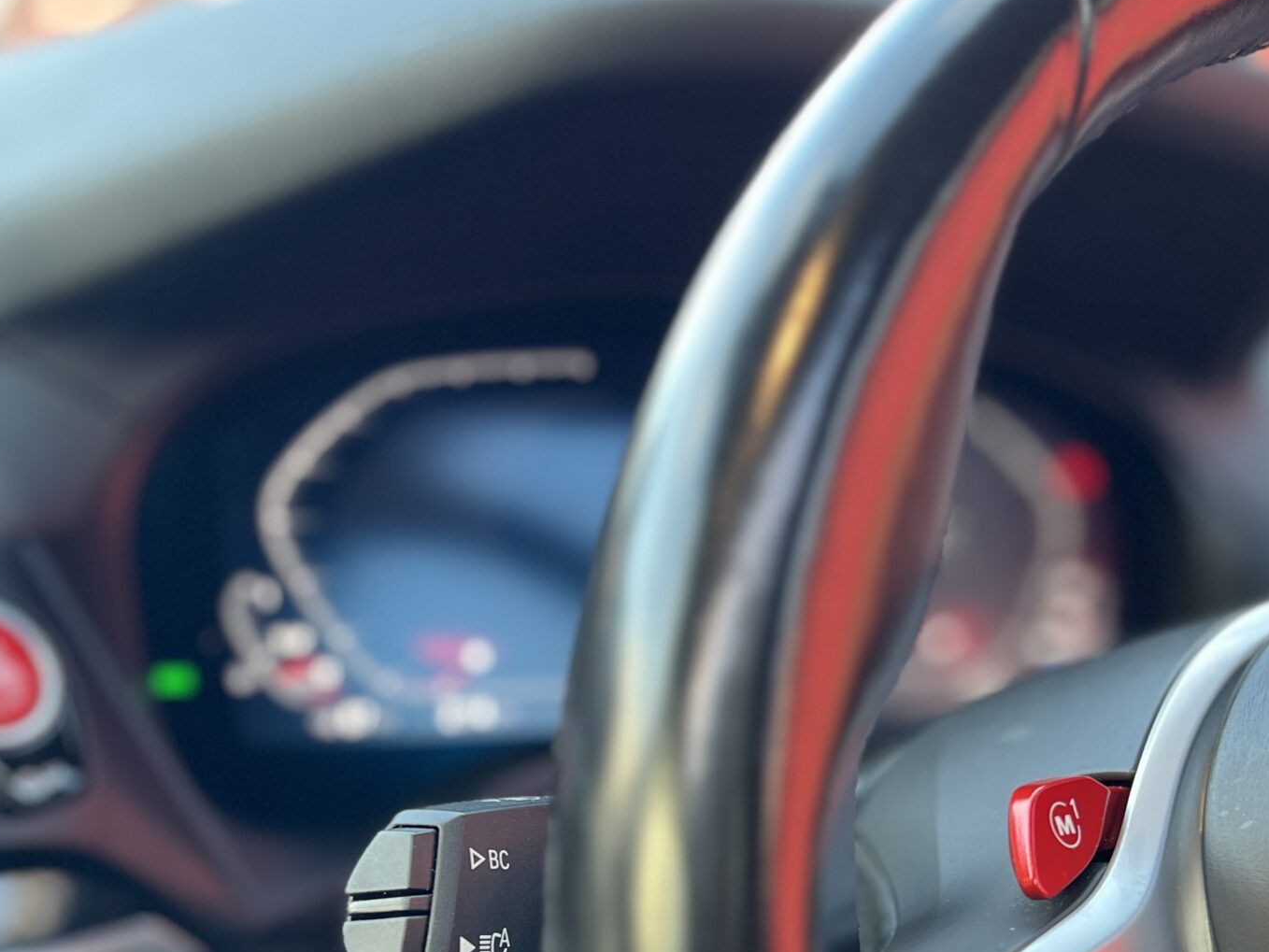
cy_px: 808
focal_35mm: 49
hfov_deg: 38.9
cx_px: 688
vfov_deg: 28.8
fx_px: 1797
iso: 125
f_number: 1.5
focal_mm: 5.7
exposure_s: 1/71
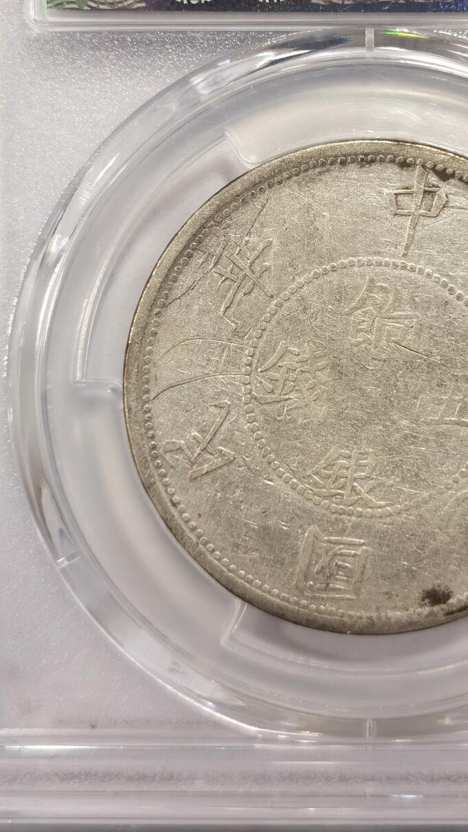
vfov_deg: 24.2
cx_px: 364
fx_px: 1918
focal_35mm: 87
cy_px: 221
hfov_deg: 13.8
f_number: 16
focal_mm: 5.56
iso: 100
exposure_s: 1/100
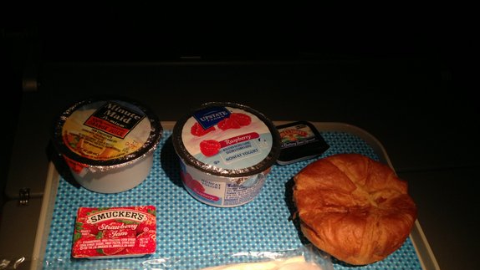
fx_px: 471
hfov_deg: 54.0
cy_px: 178
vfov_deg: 31.8
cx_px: 246
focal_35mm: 37
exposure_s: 1/20
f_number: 2.4
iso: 100
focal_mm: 4.13
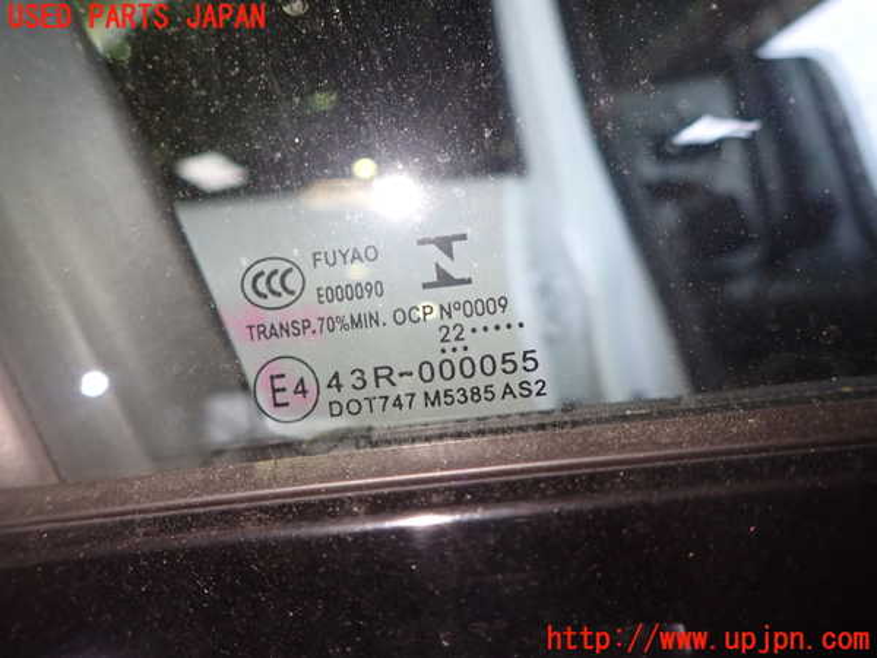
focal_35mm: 25
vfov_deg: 54.9
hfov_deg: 69.4
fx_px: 633
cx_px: 438
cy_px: 329
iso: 250
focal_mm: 4.5
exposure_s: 1/30
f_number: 2
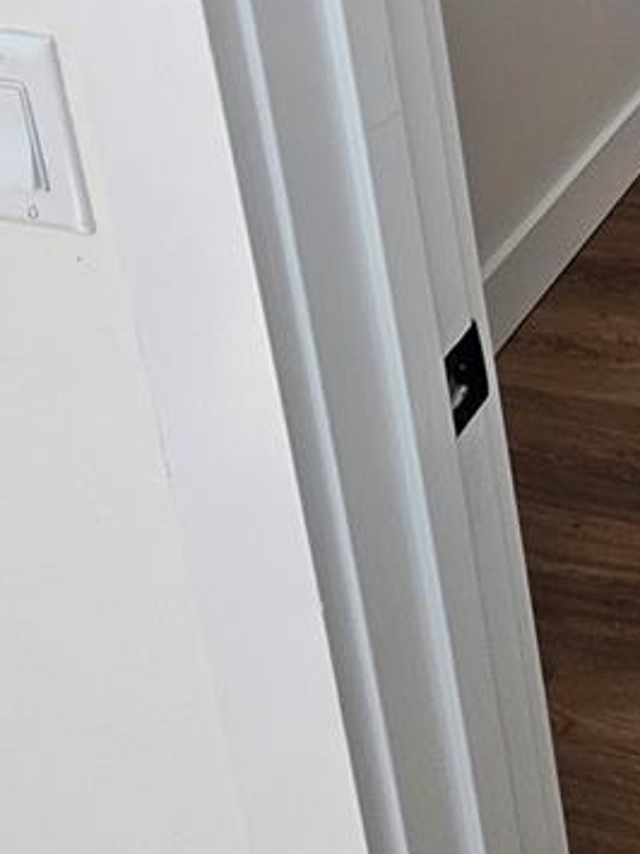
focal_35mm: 44
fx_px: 1085
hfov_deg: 24.2
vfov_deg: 29.4
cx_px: 1006
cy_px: -380
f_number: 2.2
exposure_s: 1/77
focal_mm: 2.2
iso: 100
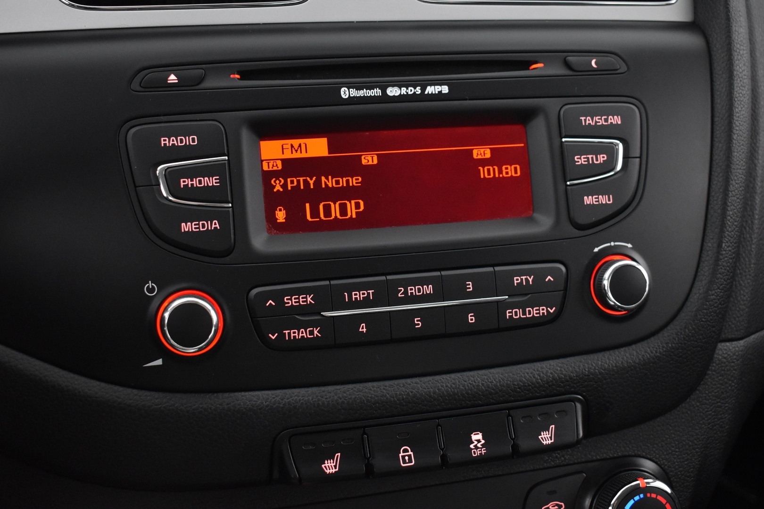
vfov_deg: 30.8
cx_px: 382
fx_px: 923
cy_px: 254
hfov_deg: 45.0
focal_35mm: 44
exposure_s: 1/25
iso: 3200
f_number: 4.2
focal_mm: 29
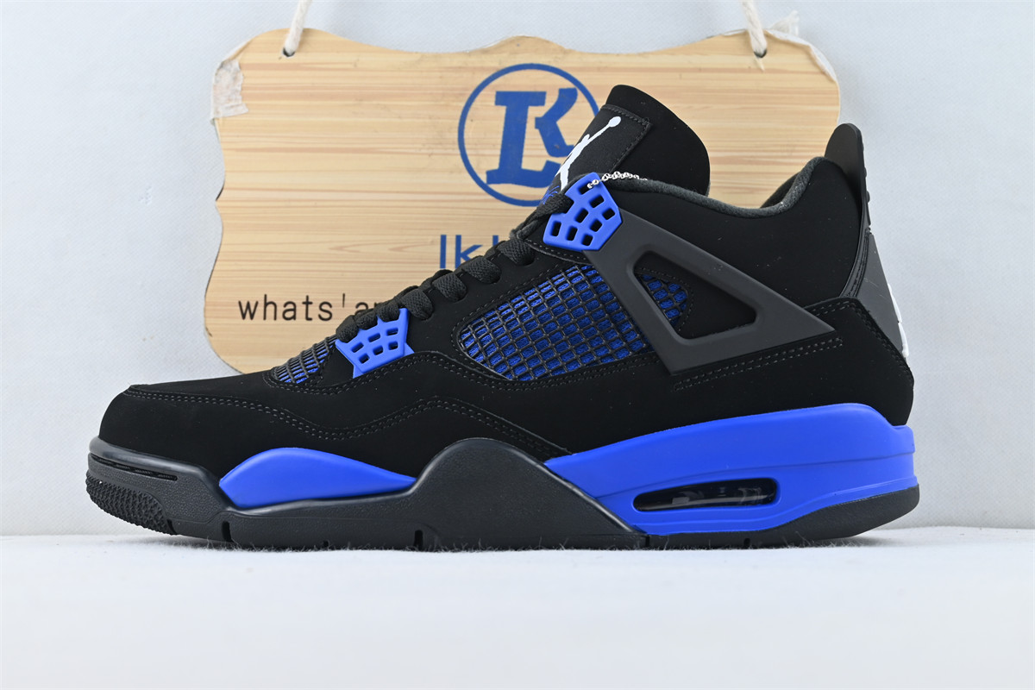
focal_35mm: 49
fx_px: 1401
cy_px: 345
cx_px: 518
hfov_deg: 40.5
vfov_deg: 27.7
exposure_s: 1/80
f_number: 5
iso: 200
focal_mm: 32.5
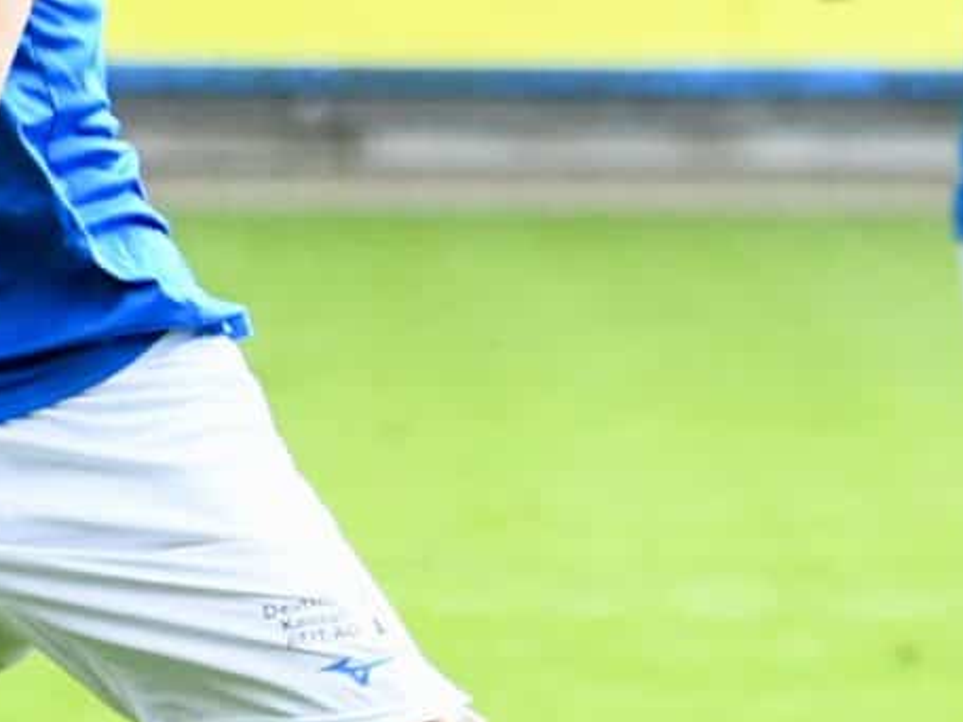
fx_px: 22228
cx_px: -338
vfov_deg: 1.9
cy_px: 425
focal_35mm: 799
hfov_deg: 2.5
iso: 3200
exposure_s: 1/1600
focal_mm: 185
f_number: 5.3
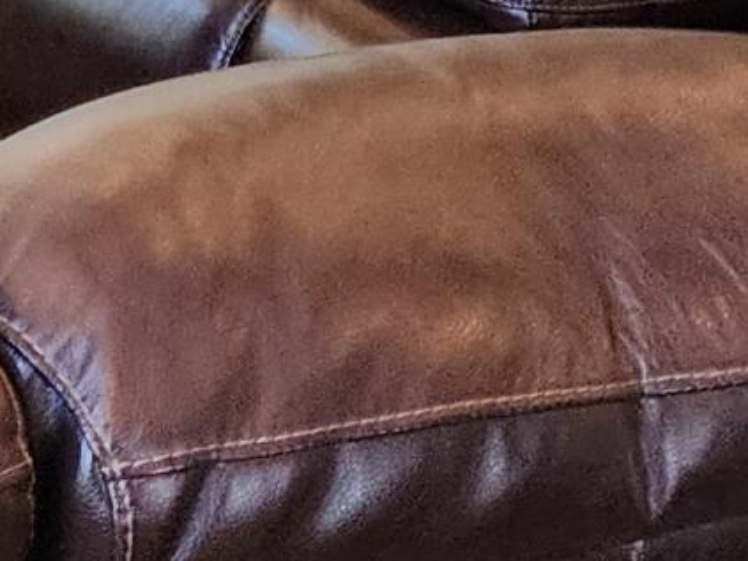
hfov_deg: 11.2
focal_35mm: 163
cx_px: -672
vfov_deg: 8.2
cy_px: -927
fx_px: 3521
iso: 200
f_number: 1.8
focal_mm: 6.4
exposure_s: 1/120
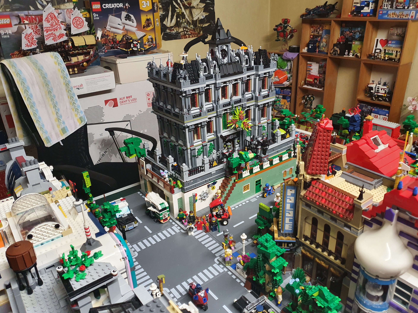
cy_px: 157
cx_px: 211
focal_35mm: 27
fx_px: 326
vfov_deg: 51.4
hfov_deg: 65.3
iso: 250
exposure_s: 1/50
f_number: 1.5
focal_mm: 4.32
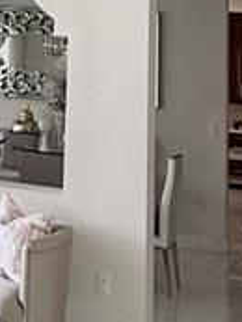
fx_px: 903
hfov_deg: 14.6
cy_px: -123
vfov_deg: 18.5
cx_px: -73
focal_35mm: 97
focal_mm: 2.22
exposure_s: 1/146
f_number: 2.2
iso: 64
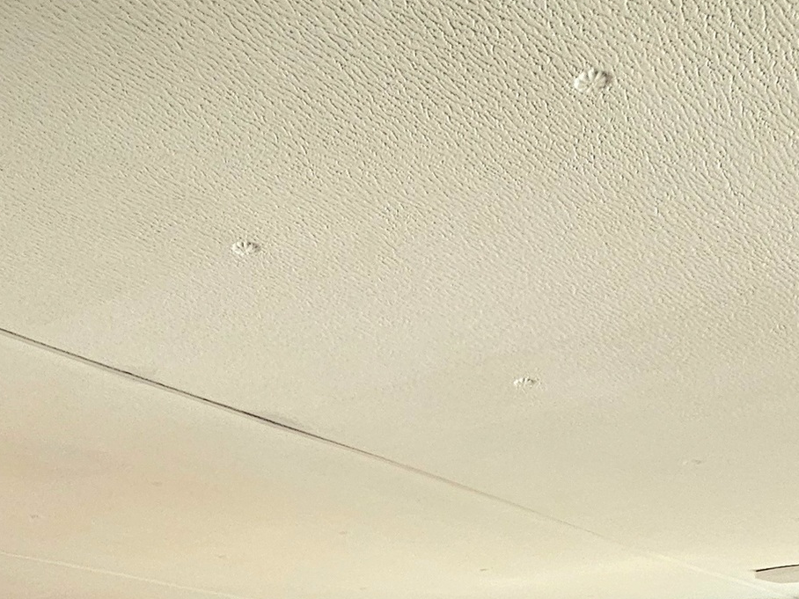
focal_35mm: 44
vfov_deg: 26.1
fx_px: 1016
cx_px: 231
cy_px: 849
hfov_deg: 42.0
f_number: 2.2
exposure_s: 1/370
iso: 320
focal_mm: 2.2
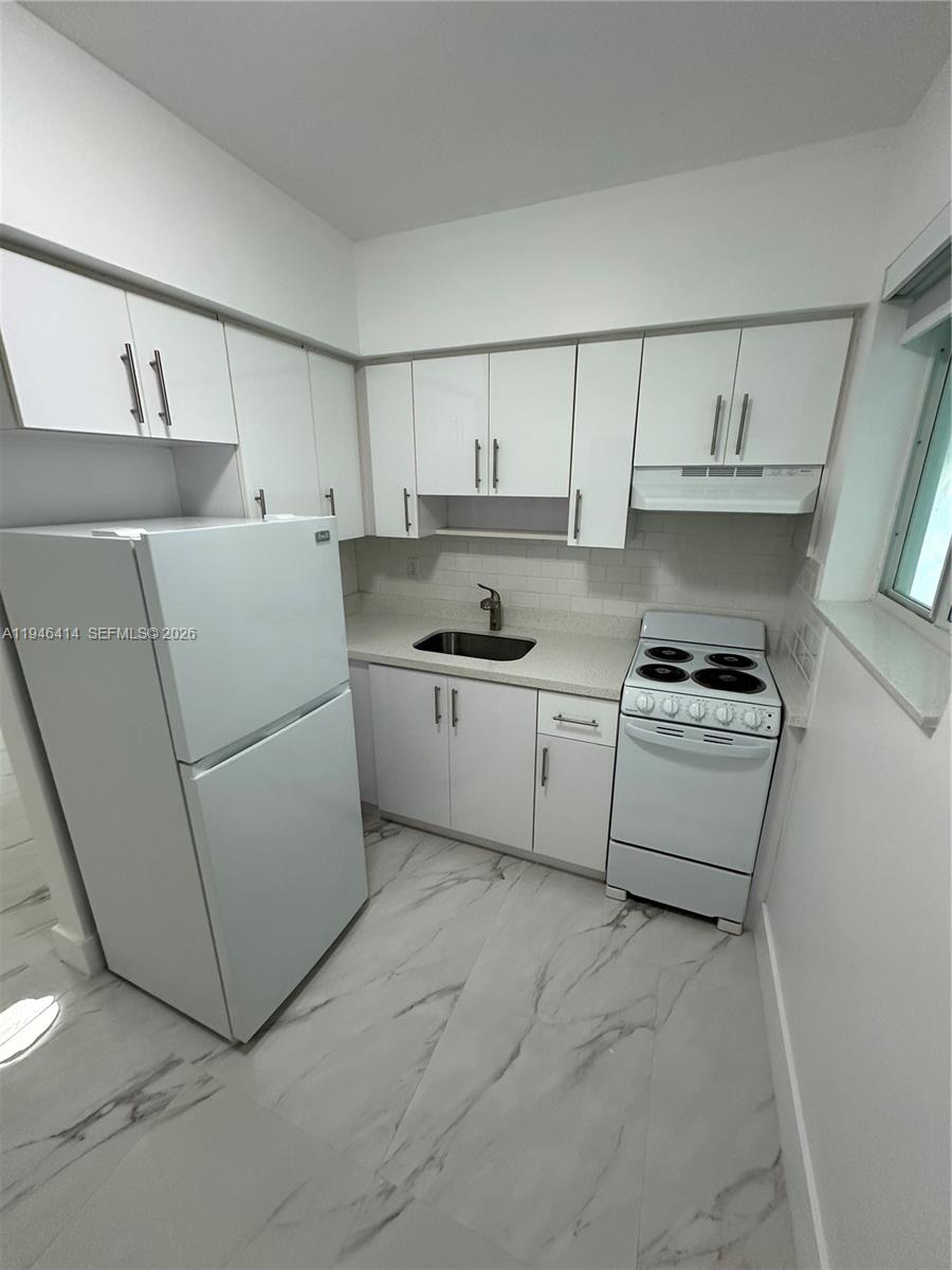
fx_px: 513
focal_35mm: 14
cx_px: 476
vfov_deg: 102.1
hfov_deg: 85.7
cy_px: 635
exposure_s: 1/120
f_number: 2.2
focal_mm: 2.22
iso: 200
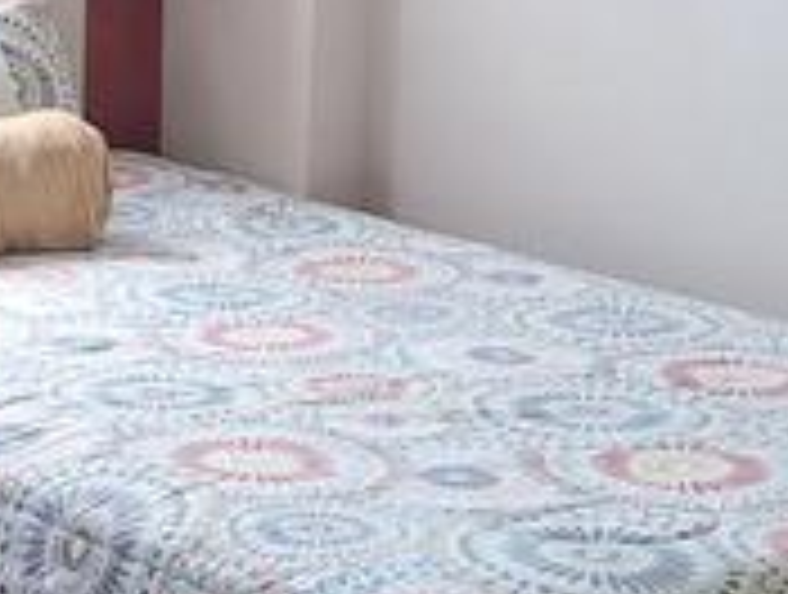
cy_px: 32
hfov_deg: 16.9
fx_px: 2600
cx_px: 5
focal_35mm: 114
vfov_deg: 12.9
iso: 64
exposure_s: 1/60
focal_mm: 4.65
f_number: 1.8
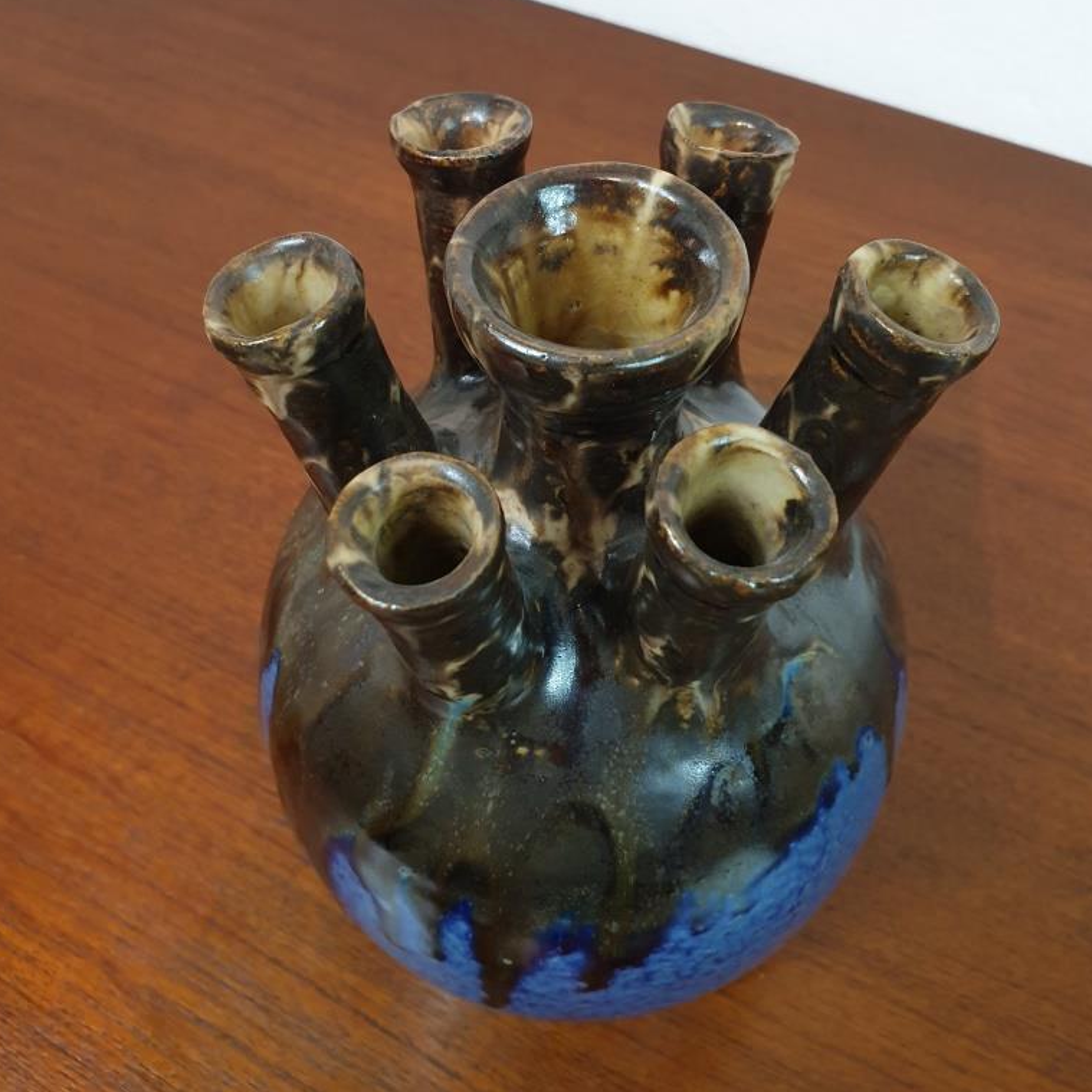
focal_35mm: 31
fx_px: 1106
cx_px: 545
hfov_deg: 52.5
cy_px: 450
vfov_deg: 52.3
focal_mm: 4.3
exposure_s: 1/33
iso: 320
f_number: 2.4
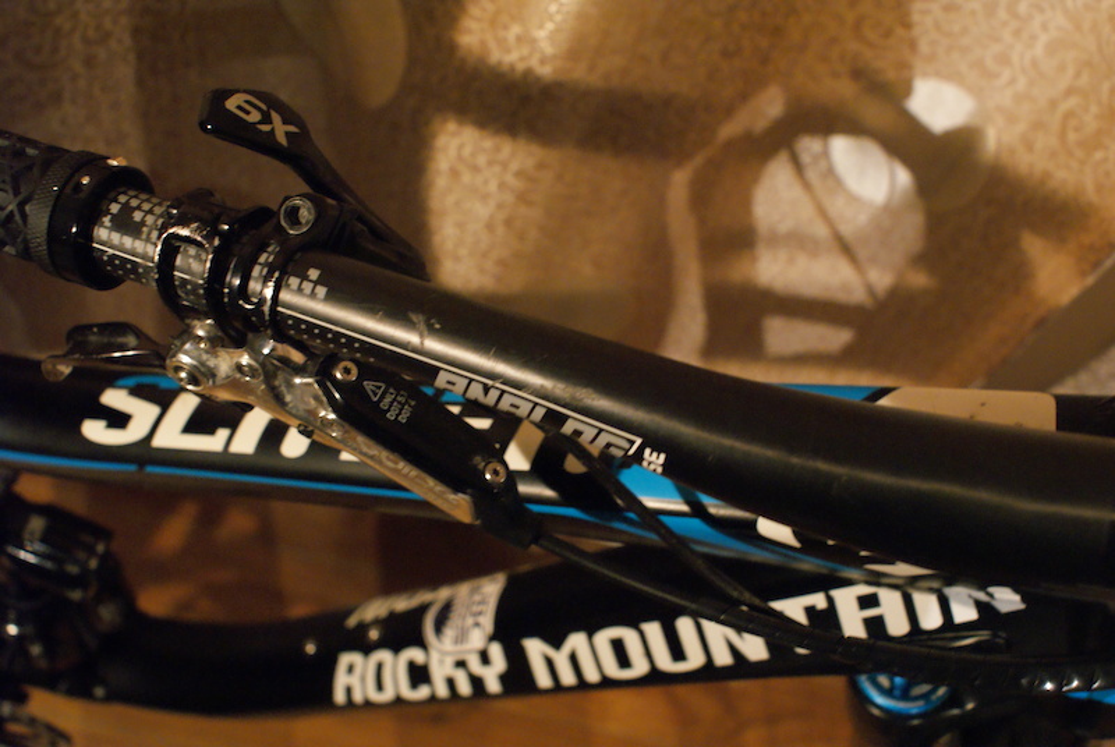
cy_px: 374
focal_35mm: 39
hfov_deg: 49.5
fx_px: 1210
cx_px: 558
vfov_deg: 34.3
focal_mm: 26
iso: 1600
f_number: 5.6
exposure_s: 1/10
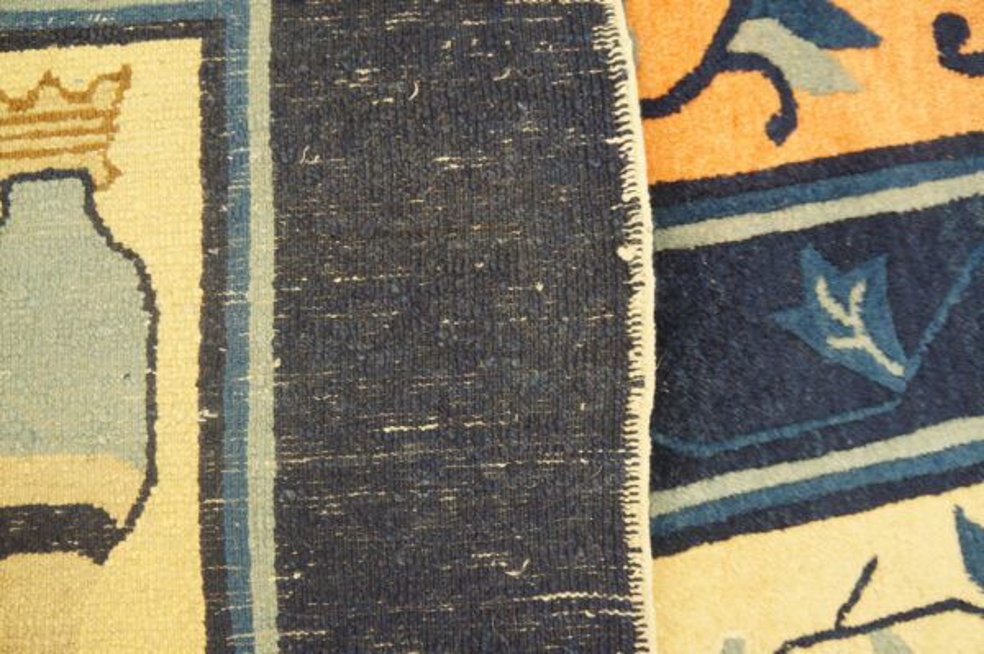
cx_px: 492
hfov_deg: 67.4
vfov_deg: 47.9
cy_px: 327
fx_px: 737
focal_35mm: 27
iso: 2000
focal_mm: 18
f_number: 4
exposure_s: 1/60
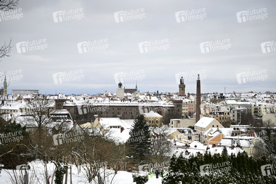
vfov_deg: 19.4
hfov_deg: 28.9
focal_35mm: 70
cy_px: 92
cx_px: 138
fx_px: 536
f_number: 2.8
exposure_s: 1/8000
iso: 1800
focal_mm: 70
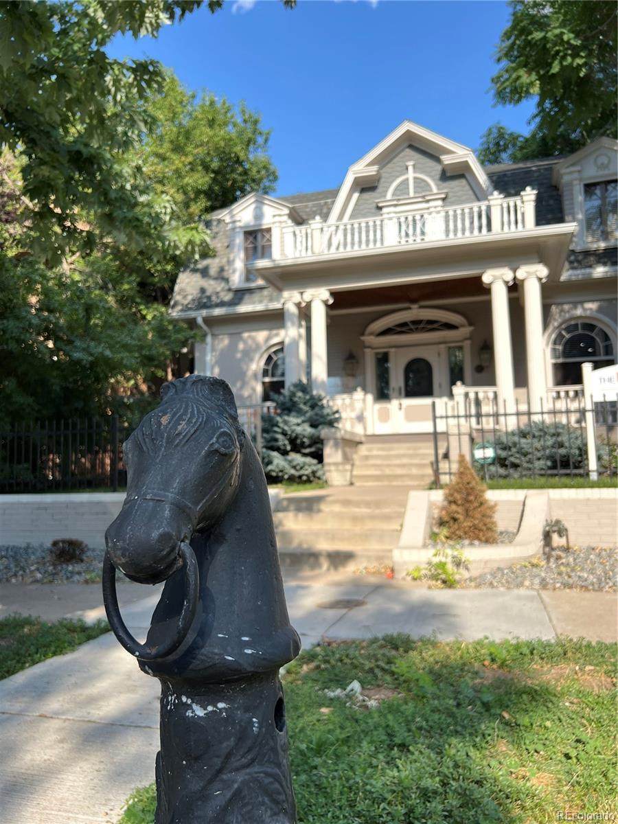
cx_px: 309
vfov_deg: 67.3
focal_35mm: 26
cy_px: 412
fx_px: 619
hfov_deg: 53.1
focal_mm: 5.7
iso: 50
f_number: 1.5
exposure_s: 1/509
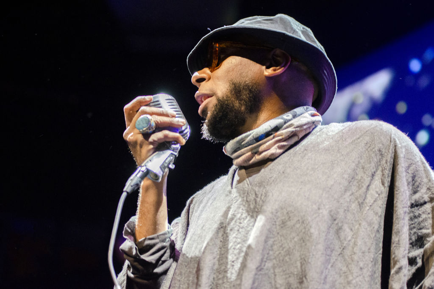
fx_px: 1266
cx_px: 217
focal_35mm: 105
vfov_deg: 13.0
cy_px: 144
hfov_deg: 19.5
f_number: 2.8
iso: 2500
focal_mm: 70
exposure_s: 1/30
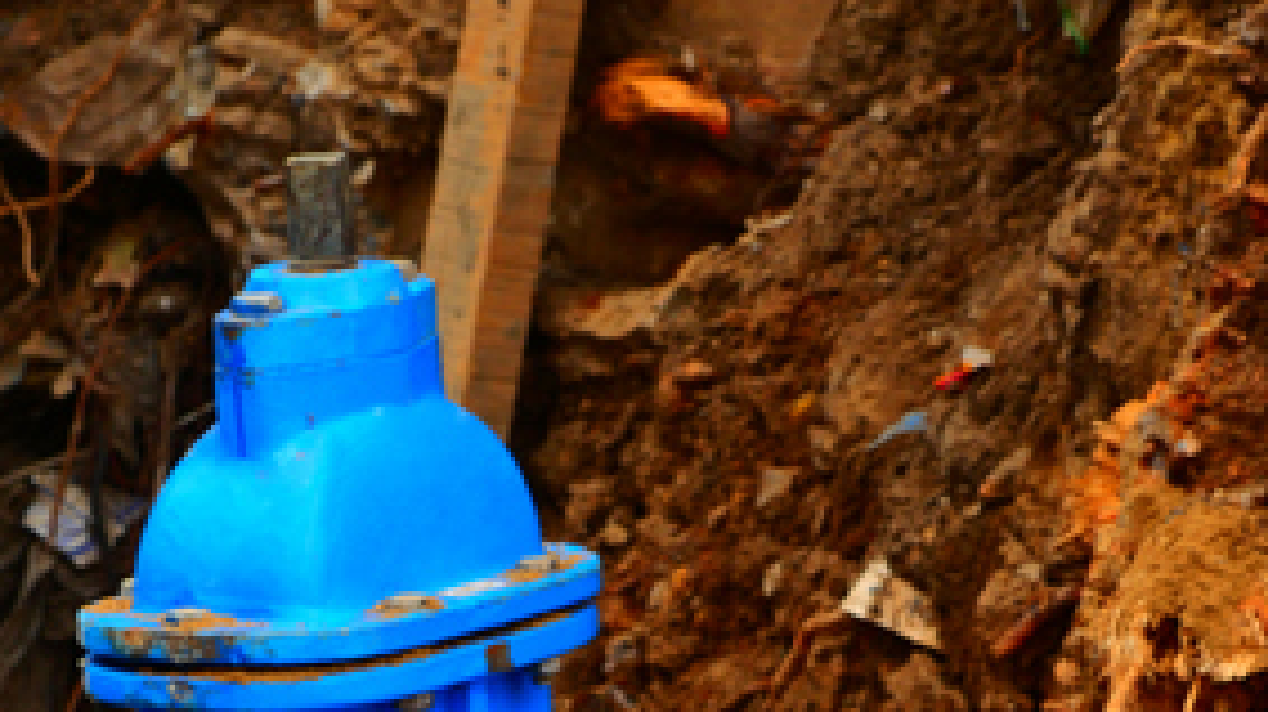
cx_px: 612
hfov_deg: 6.9
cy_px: 1097
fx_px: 10588
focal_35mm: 315
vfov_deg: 3.8
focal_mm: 60
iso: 100
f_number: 6.3
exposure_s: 1/60
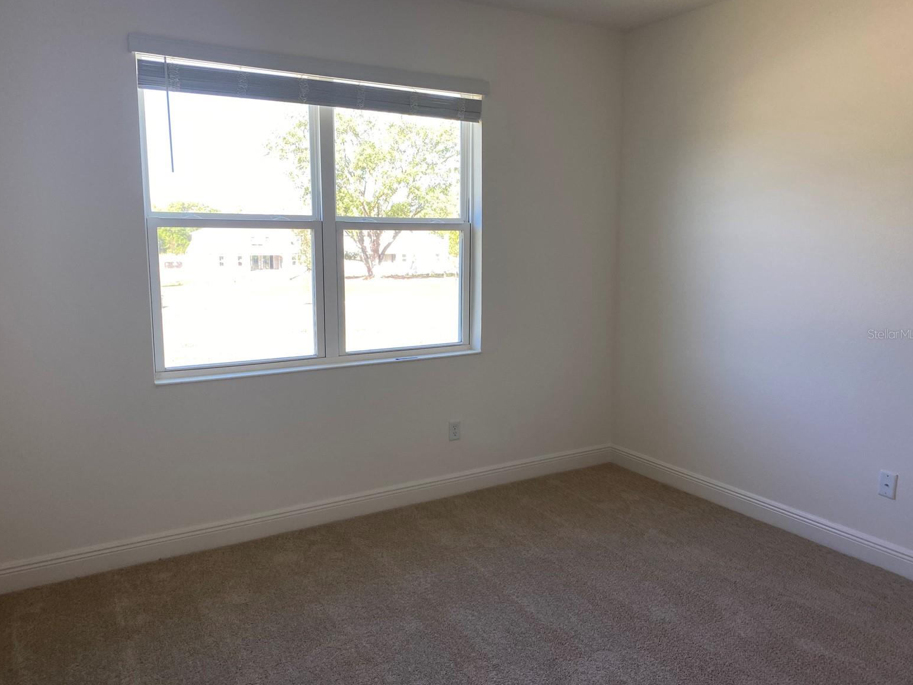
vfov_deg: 51.4
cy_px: 334
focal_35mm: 27
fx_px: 712
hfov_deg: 65.3
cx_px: 450
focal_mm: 4.25
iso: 32
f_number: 1.8
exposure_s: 1/120
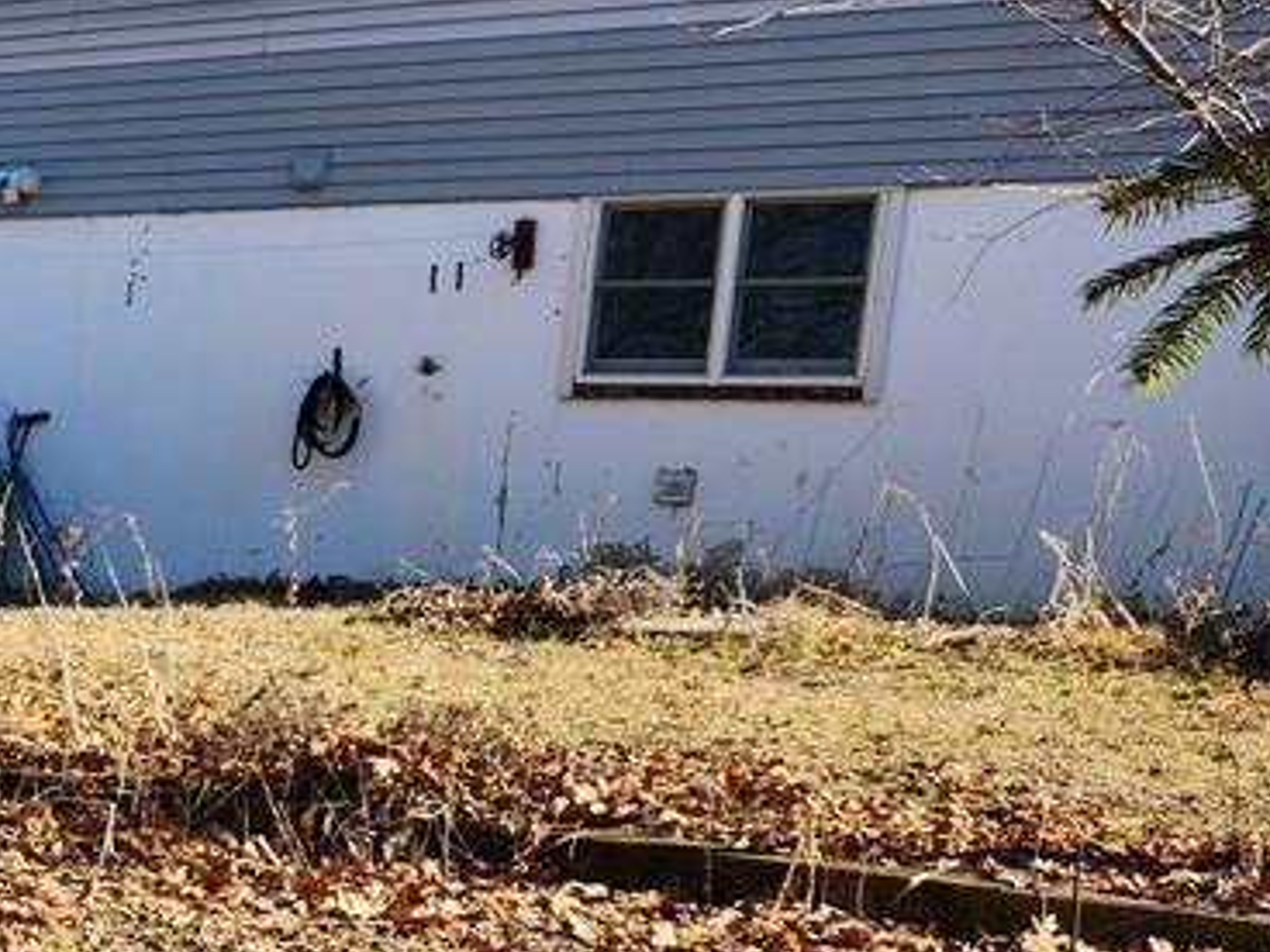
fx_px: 2348
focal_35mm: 64
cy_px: 821
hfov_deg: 25.3
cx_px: -456
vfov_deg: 22.5
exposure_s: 1/715
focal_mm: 5.4
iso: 20
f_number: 1.8
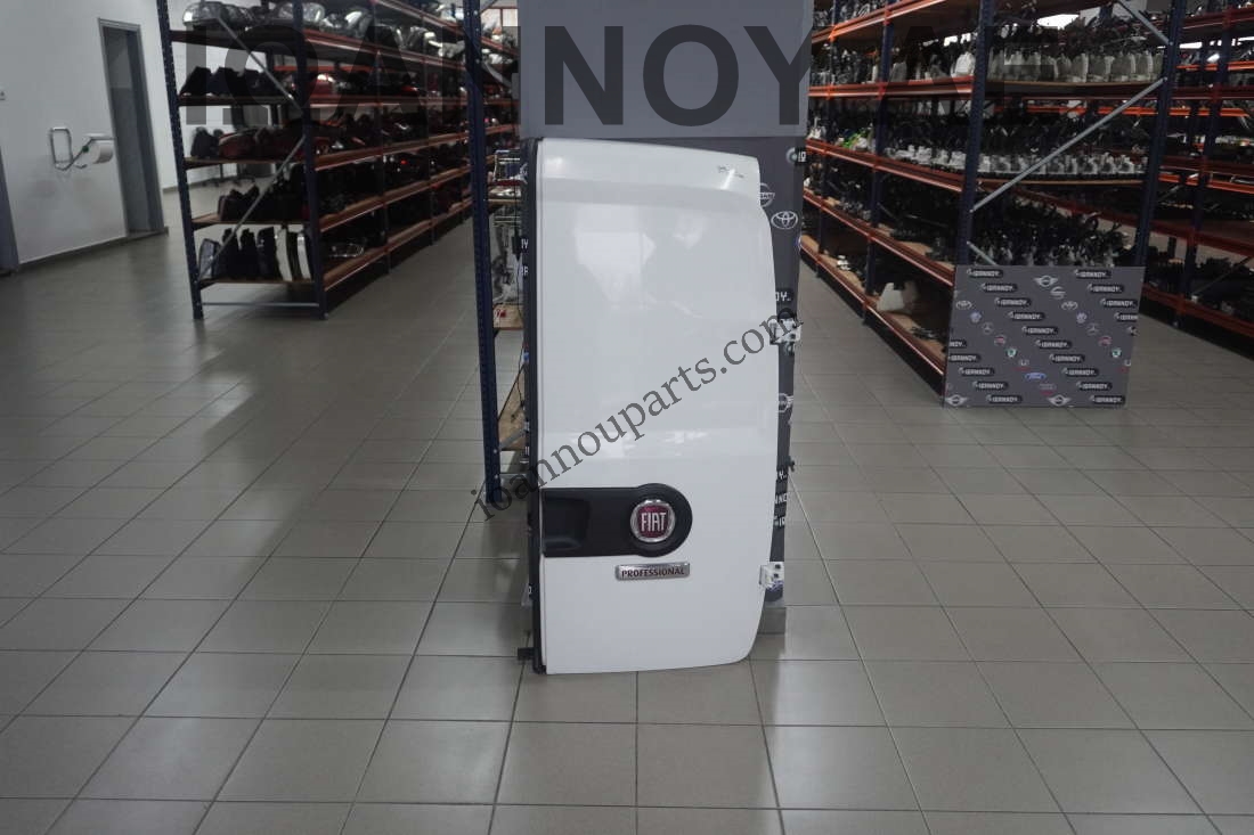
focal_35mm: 30
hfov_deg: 61.9
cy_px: 418
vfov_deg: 43.6
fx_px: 1045
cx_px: 627
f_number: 4
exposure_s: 1/160
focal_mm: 20
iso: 1600
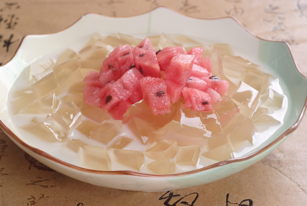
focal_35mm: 90
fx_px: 768
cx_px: 154
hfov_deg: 22.6
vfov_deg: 15.2
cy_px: 103
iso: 100
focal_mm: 60
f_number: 10
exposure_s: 1/125
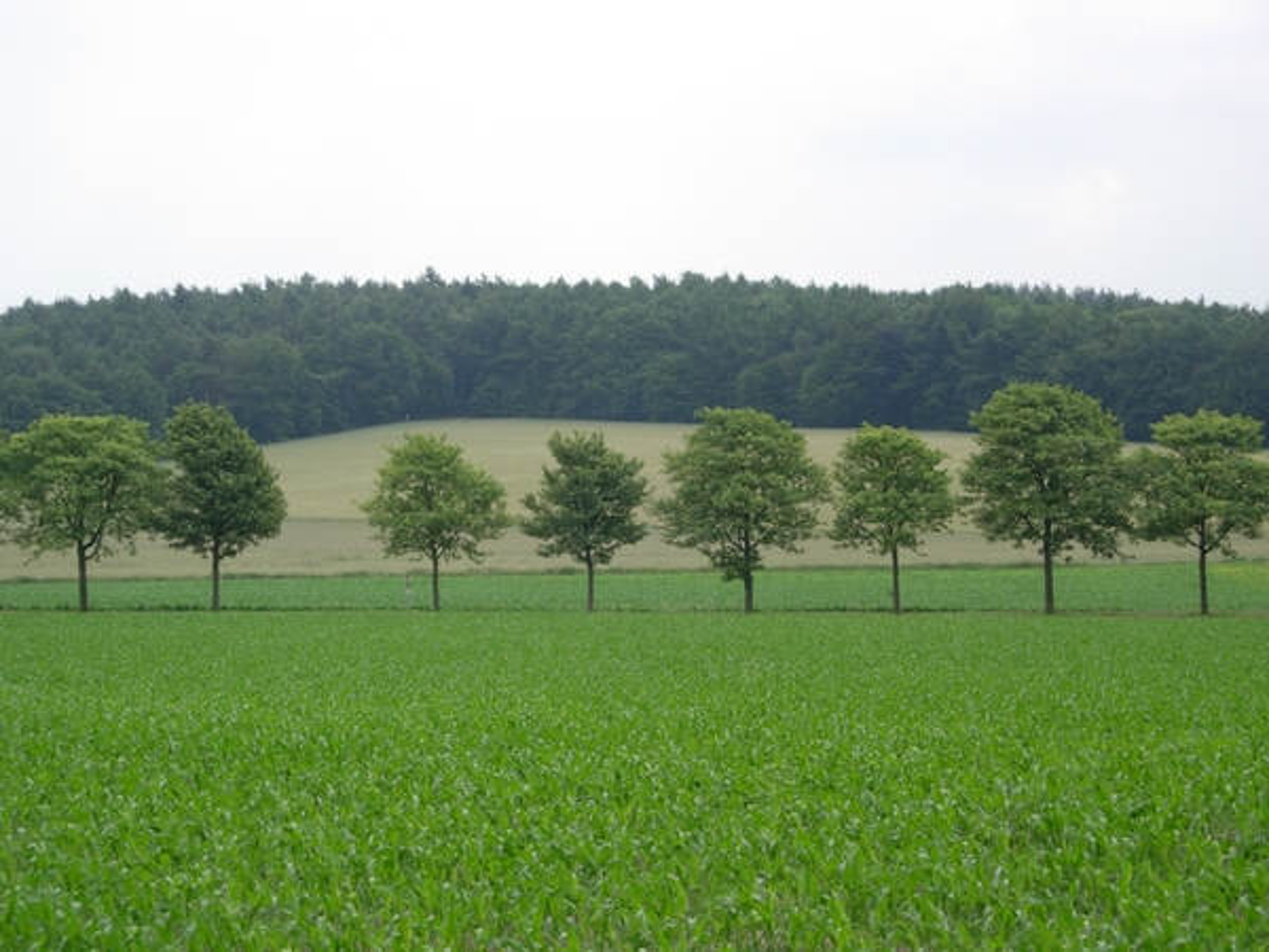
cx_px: 634
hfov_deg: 17.4
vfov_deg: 13.1
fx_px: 4143
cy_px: 476
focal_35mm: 113
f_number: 4.9
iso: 64
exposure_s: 1/362
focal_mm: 23.4
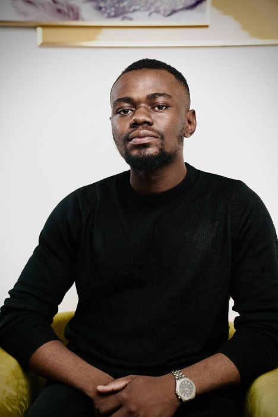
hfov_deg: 24.2
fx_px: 648
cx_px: 139
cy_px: 208
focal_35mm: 56
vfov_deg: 35.6
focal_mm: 56
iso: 250
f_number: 2.8
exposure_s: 1/160
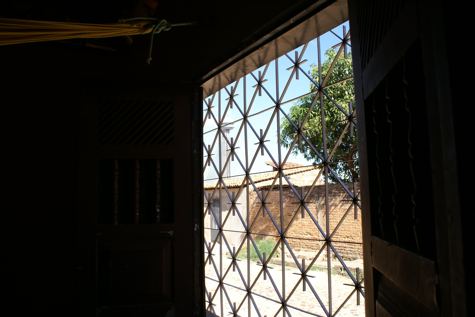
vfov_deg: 48.0
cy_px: 158
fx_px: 357
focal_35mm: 27
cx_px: 238
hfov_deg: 67.3
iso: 100
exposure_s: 1/80
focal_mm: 18
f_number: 9
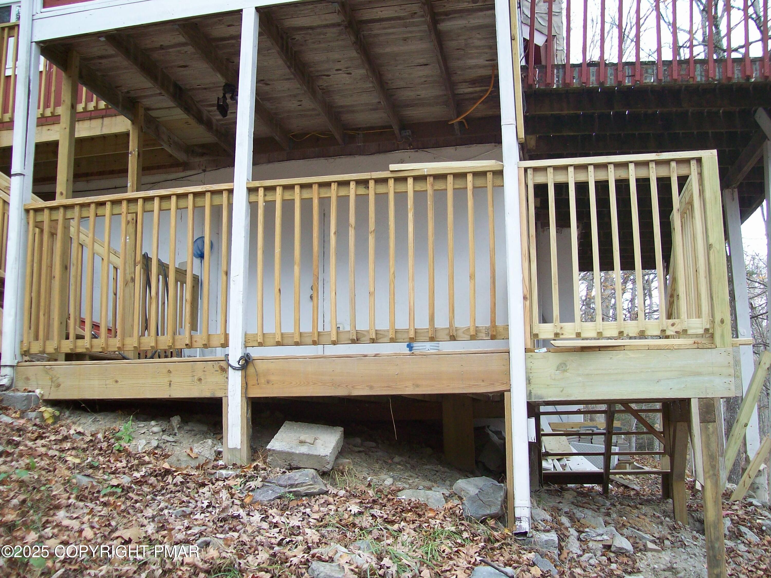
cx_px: 386
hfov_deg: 51.4
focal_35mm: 36
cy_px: 289
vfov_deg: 39.7
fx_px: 802
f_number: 2.7
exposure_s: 1/99.5
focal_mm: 6
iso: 80
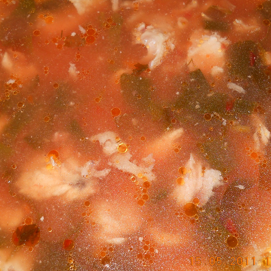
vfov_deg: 32.8
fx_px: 461
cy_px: 144
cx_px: 121
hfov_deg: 32.8
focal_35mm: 52
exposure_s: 1/30
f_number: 5.5
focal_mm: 6.72
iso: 80
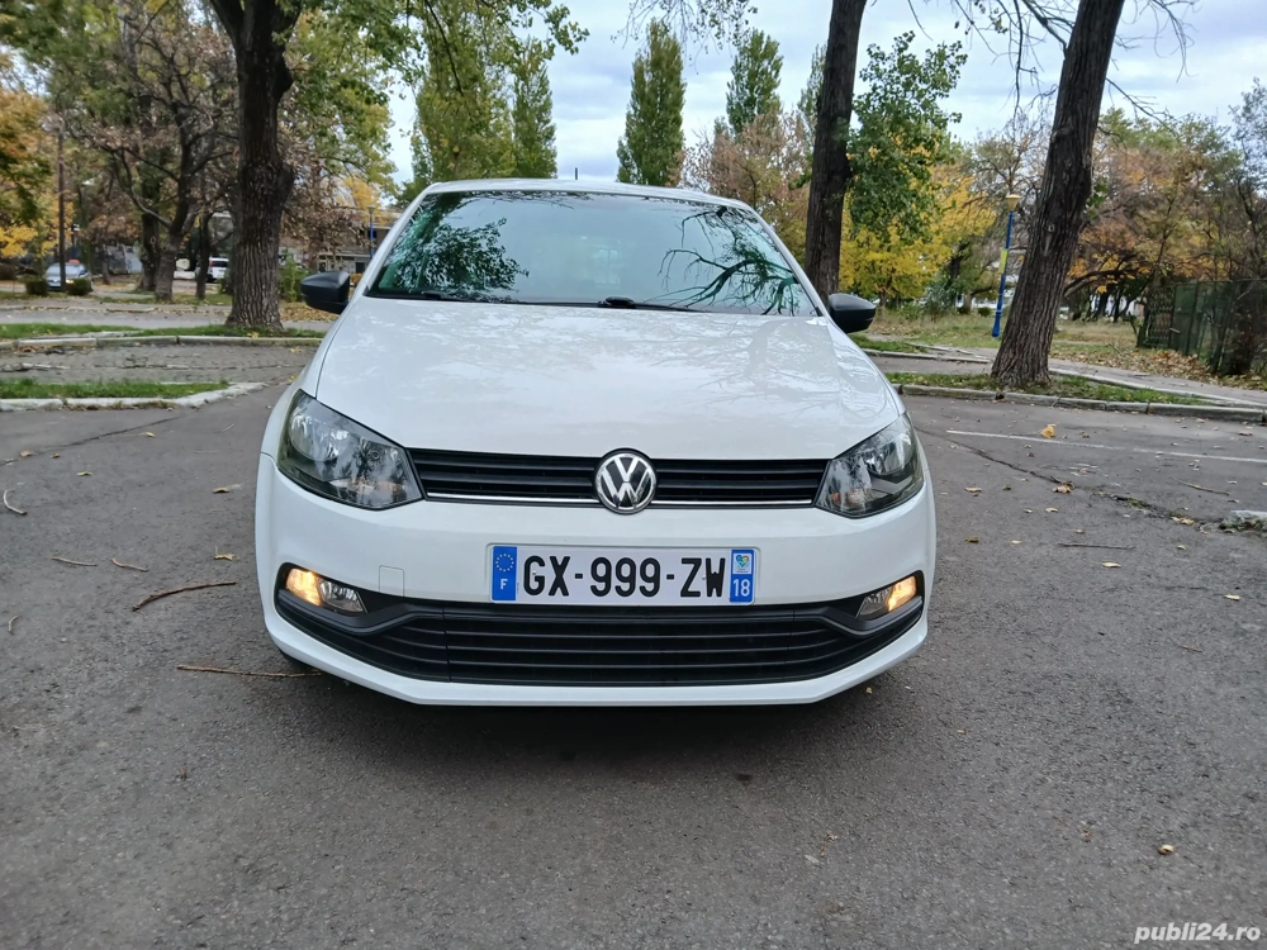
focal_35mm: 26
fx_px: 952
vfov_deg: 53.1
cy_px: 475
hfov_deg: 67.3
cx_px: 634
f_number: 1.8
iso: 20
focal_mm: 3.98
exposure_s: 1/100
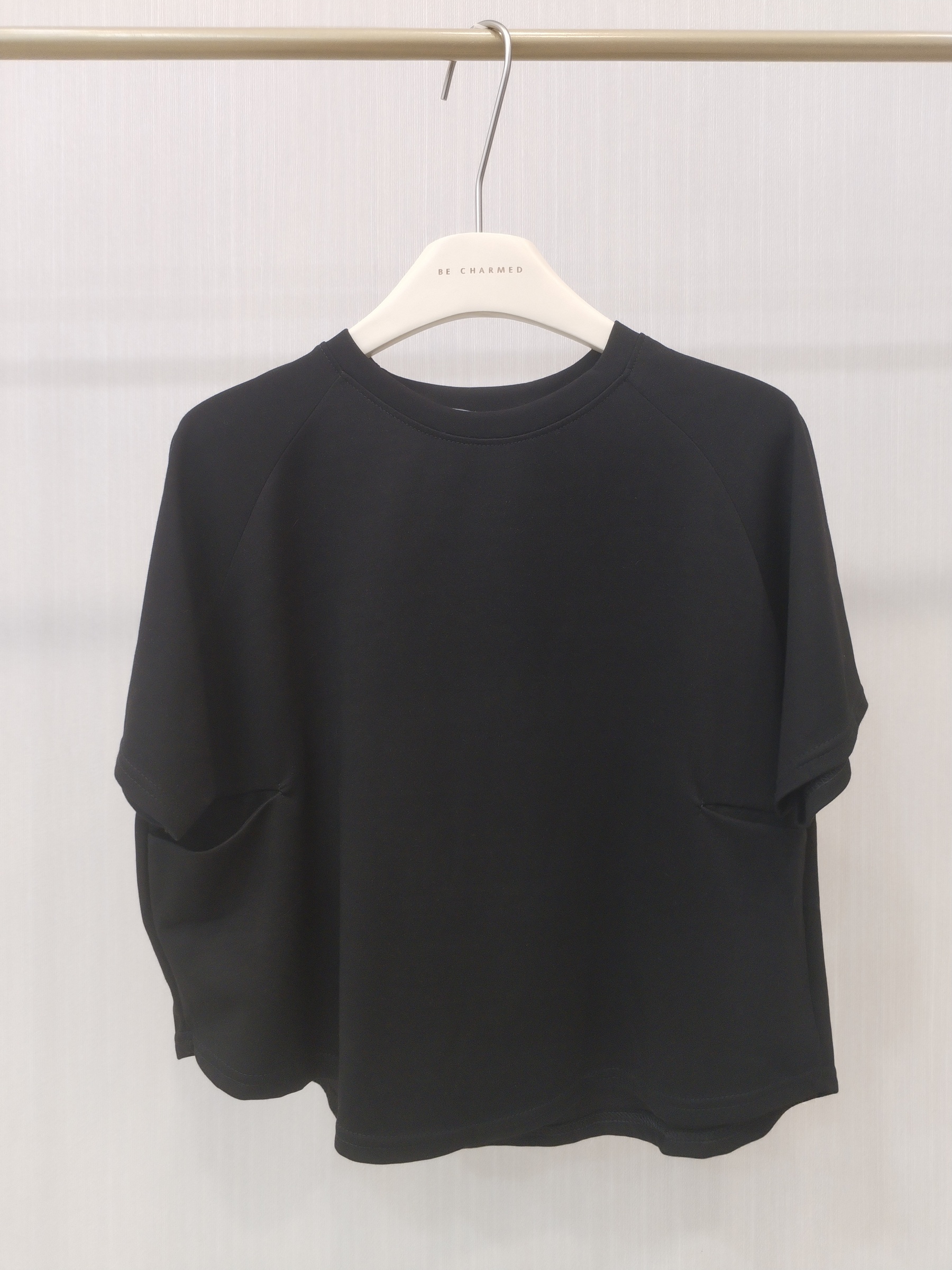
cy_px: 635
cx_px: 476
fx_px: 1063
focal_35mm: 29
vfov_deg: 61.7
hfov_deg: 48.2
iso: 372
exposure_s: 1/30
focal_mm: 4.75
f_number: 1.8
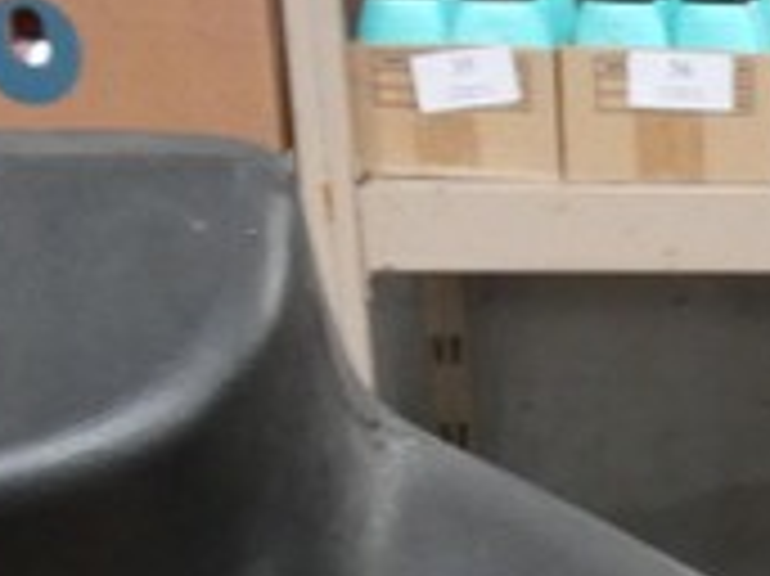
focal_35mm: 153
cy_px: 1296
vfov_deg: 8.9
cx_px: 1229
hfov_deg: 12.2
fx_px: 3401
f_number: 3.3
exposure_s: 1/60
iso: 400
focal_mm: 4.3
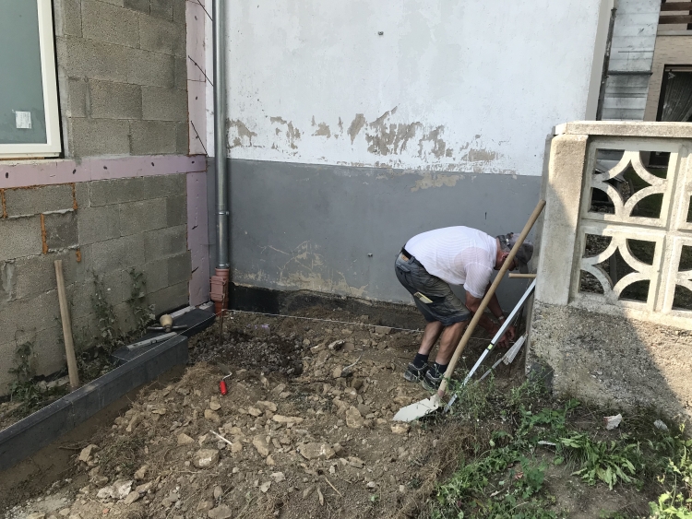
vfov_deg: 49.8
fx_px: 560
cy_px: 260
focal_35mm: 28
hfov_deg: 63.4
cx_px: 346
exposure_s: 1/778
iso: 20
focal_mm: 3.99
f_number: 1.8
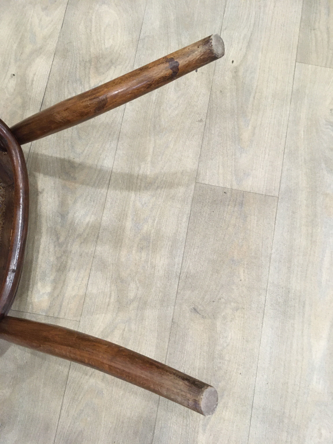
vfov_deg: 61.7
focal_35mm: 29
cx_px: 166
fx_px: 372
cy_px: 222
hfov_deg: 48.2
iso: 200
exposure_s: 1/25
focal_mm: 4.15
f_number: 2.2
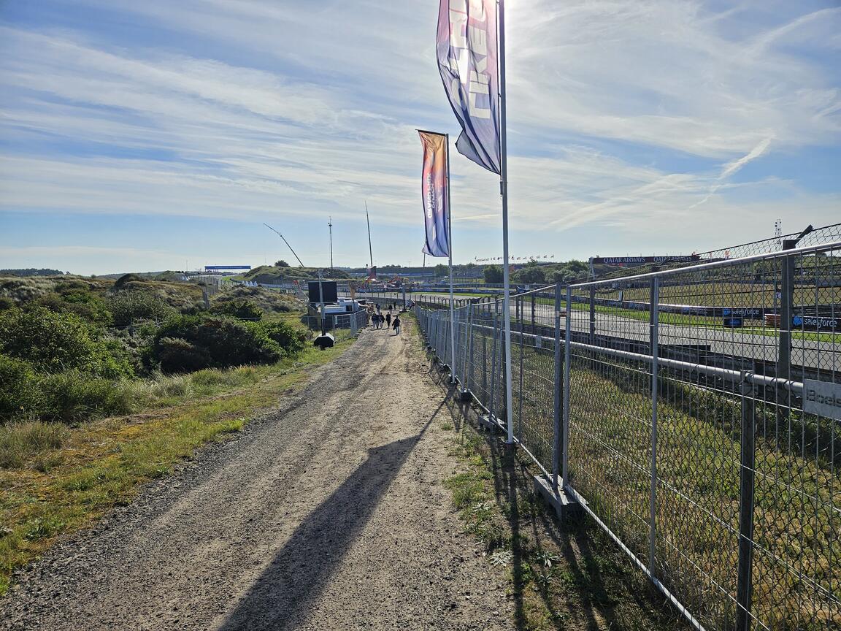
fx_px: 559
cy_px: 316
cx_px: 420
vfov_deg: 58.9
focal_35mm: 23
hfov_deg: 73.9
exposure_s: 1/3945
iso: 25
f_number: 1.8
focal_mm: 5.4
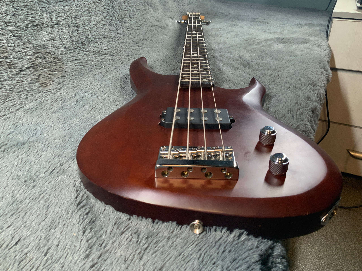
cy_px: 136
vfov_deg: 48.2
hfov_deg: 61.7
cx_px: 181
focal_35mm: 29
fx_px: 303
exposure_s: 1/60
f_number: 1.8
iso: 80
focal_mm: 3
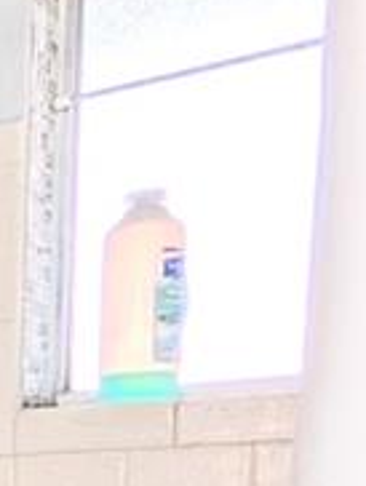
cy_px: 625
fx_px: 1111
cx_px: -680
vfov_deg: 22.2
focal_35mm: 79
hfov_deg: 11.8
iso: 68
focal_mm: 2.02
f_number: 1.7
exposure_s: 1/221
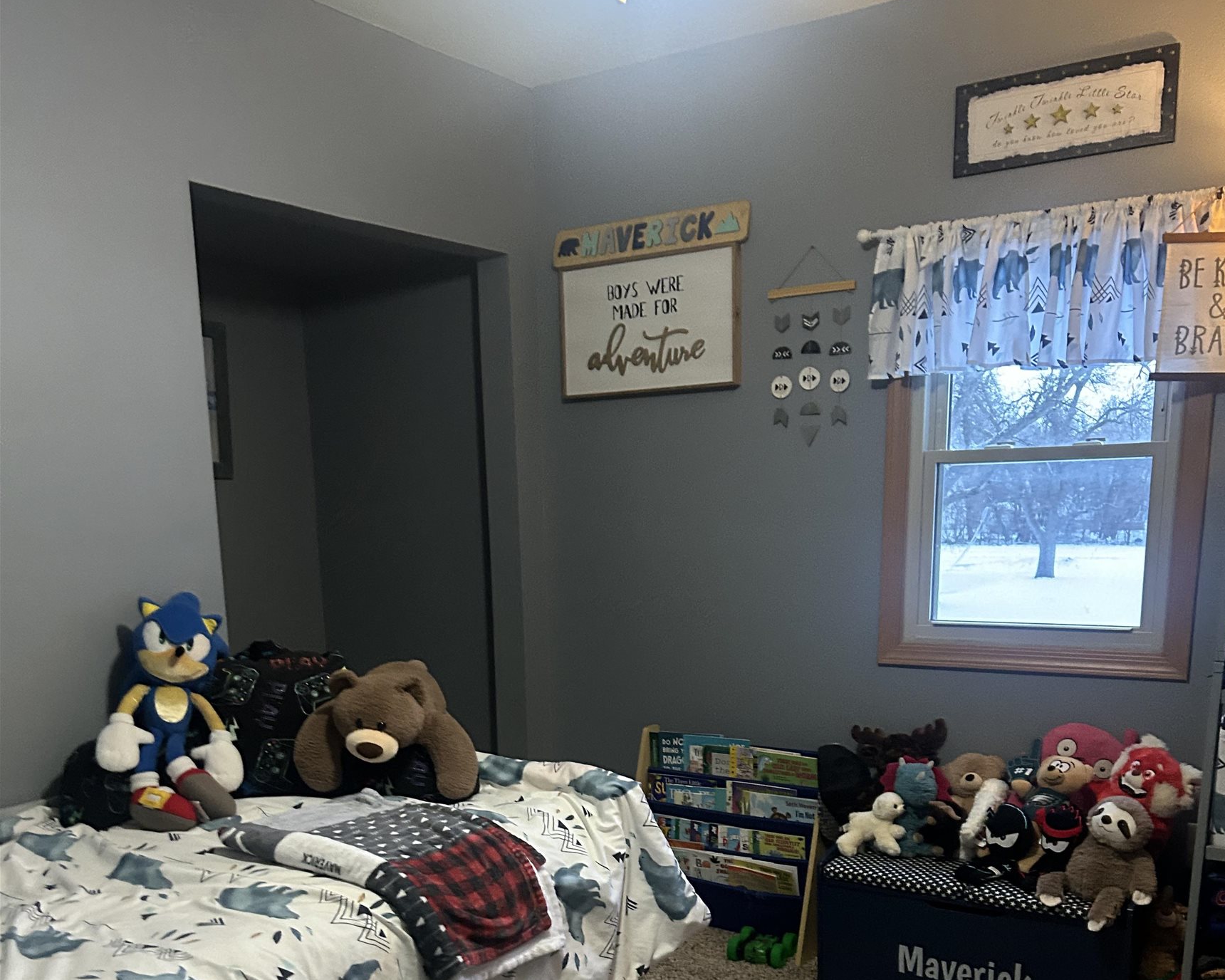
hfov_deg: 52.8
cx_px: 615
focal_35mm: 34
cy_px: 771
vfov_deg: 41.7
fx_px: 1233
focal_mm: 5.7
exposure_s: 1/30
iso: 640
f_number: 1.5
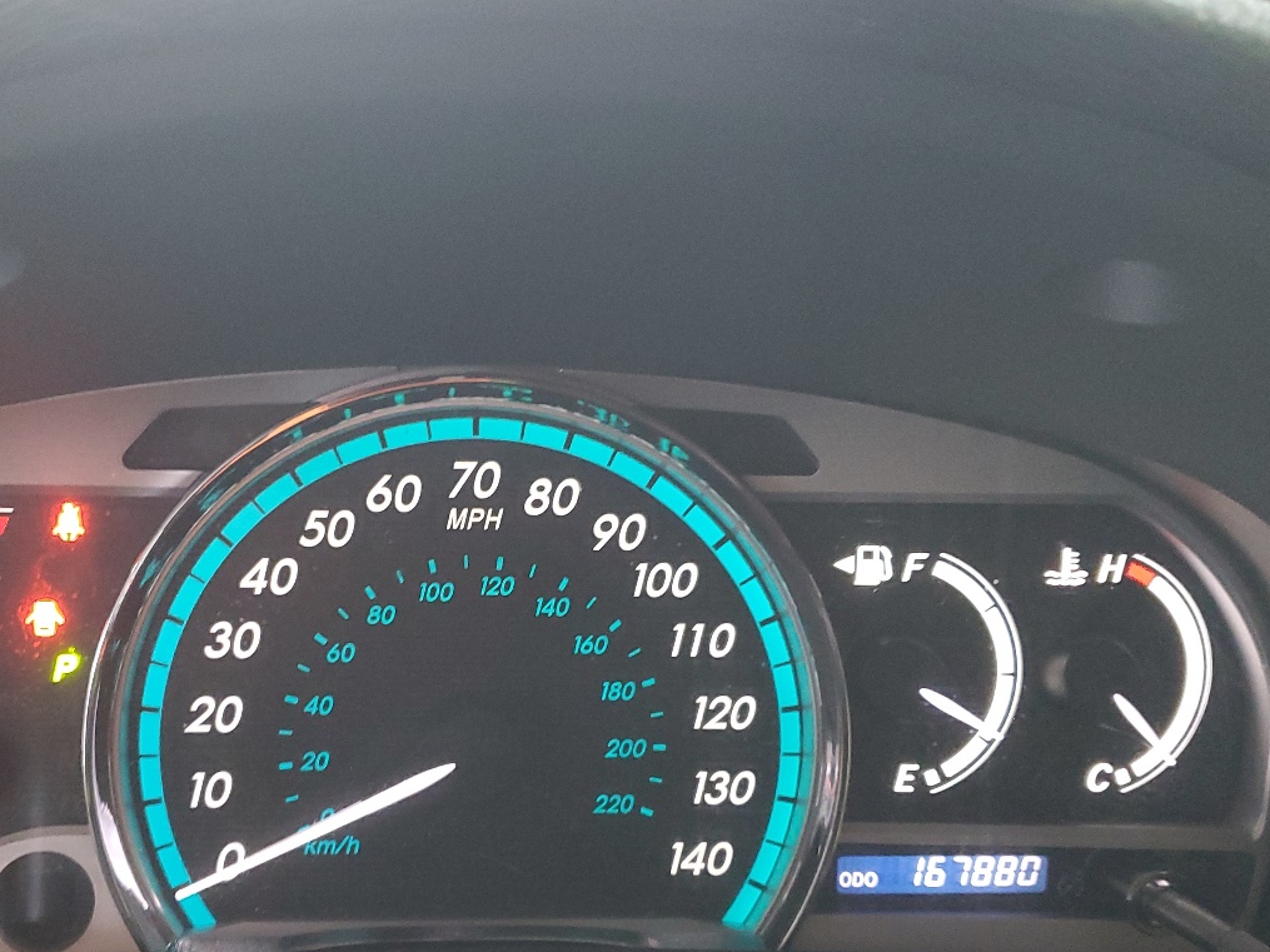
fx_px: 1504
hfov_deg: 45.3
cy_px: 664
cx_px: 464
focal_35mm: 41
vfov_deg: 34.7
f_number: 1.5
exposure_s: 1/20
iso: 292
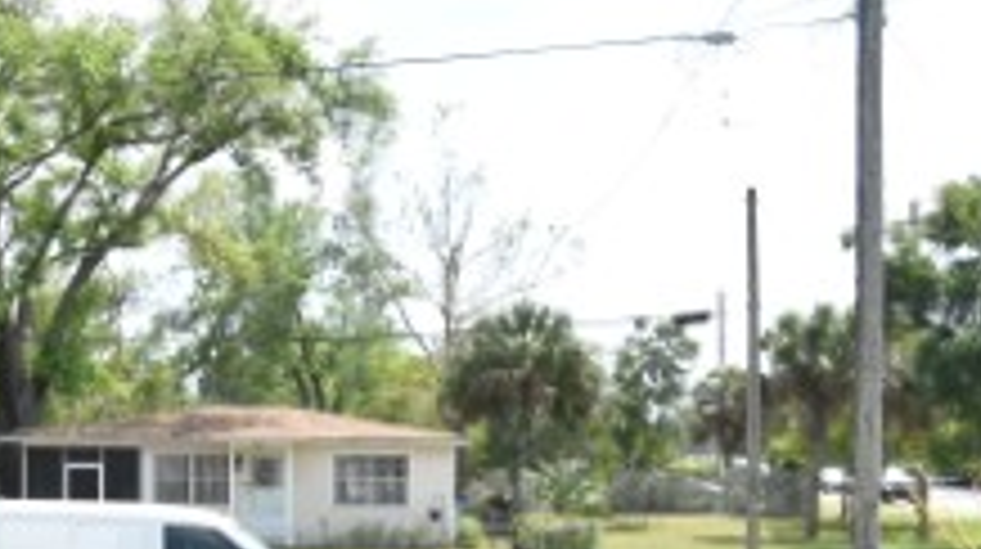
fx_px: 1351
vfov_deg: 22.4
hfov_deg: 39.5
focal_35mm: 52
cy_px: 495
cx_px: 333
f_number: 3.5
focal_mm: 10
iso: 800
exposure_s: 1/4000
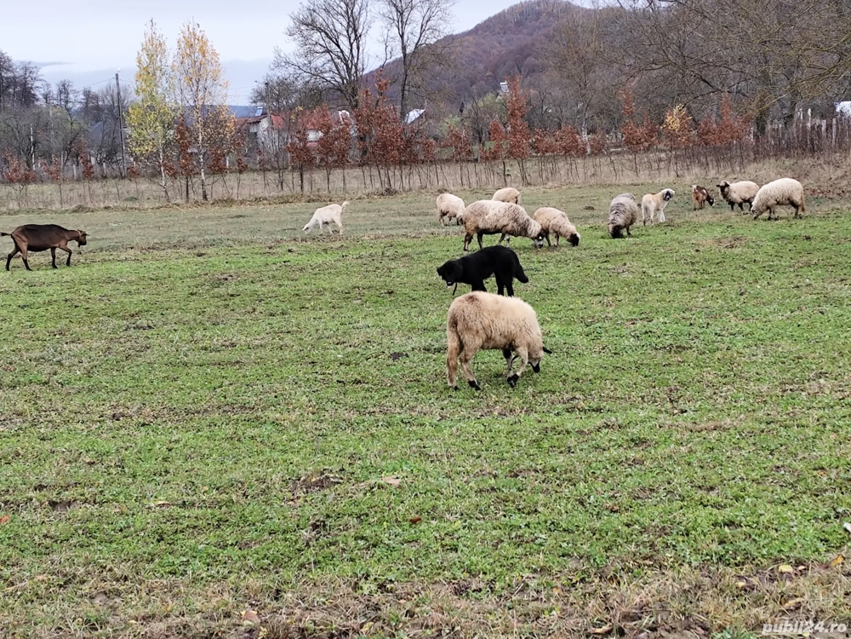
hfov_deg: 27.0
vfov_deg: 20.4
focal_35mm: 72
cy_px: 320
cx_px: 426
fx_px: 1770
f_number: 1.65
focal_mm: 6.19
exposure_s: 1/238
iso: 50
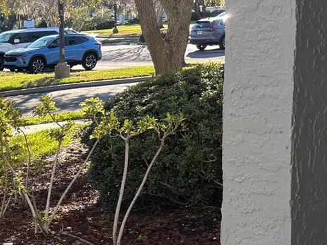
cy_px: 211
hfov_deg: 20.4
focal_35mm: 88
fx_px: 832
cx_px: -97
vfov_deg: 16.6
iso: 50
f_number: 1.6
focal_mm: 5.96
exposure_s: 1/758
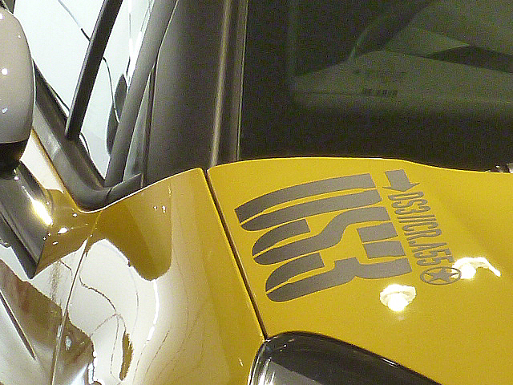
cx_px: 256
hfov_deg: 5.1
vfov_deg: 3.9
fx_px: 5720
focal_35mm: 386
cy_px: 192
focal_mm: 21.5
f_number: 6.4
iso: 400
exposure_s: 1/50
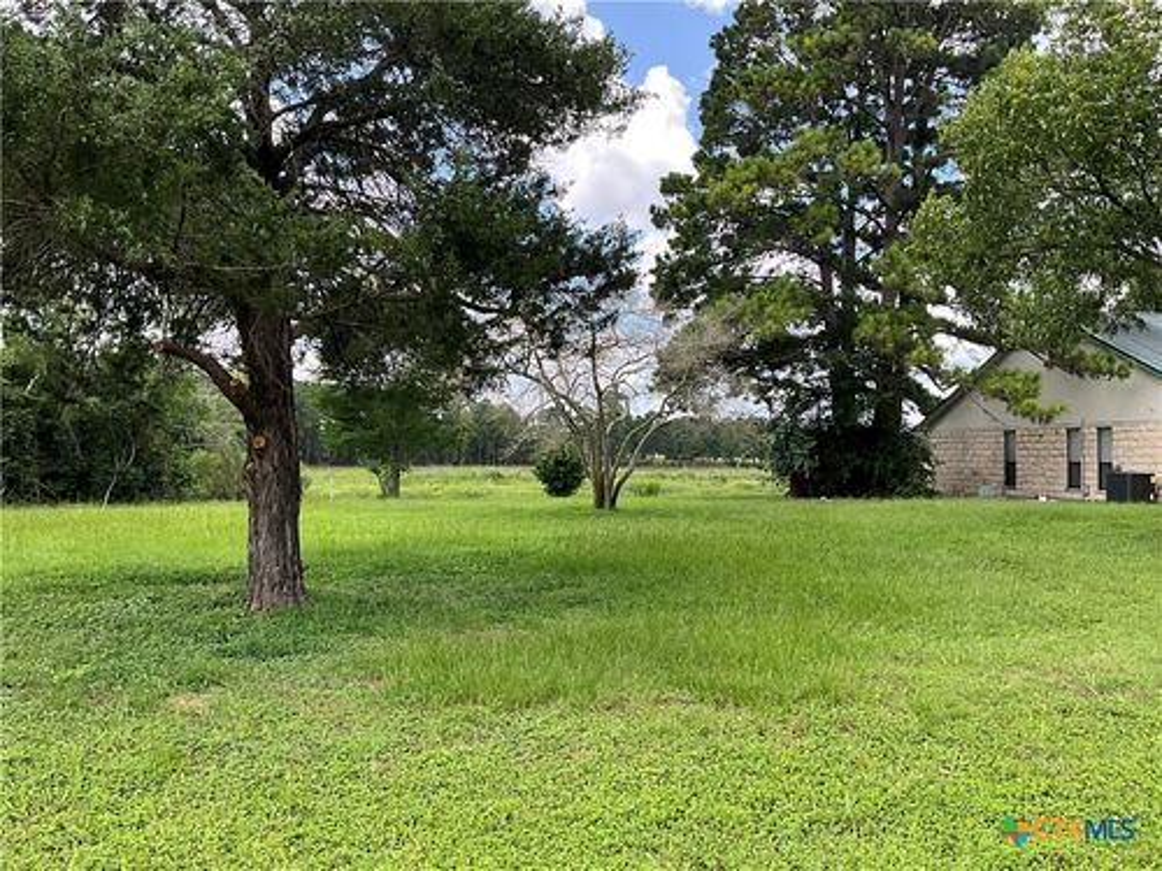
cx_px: 581
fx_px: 973
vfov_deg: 48.2
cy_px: 436
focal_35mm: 29
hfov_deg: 61.7
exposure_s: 1/358
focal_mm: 3
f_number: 1.8
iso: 25
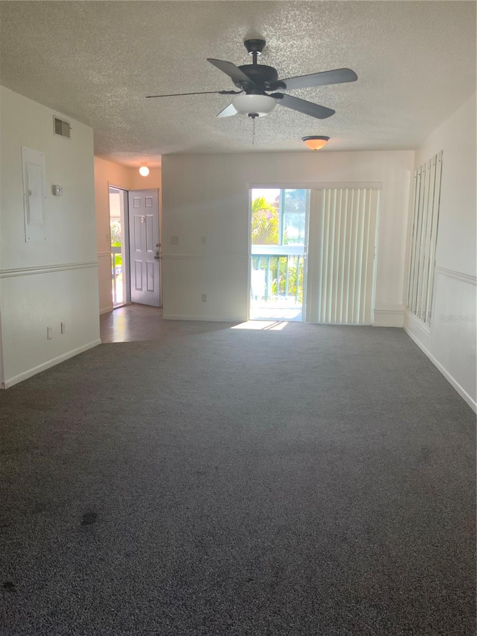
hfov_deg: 48.2
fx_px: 533
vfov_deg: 61.7
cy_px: 318
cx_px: 238
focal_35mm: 29
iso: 40
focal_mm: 3
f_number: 1.8
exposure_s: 1/60
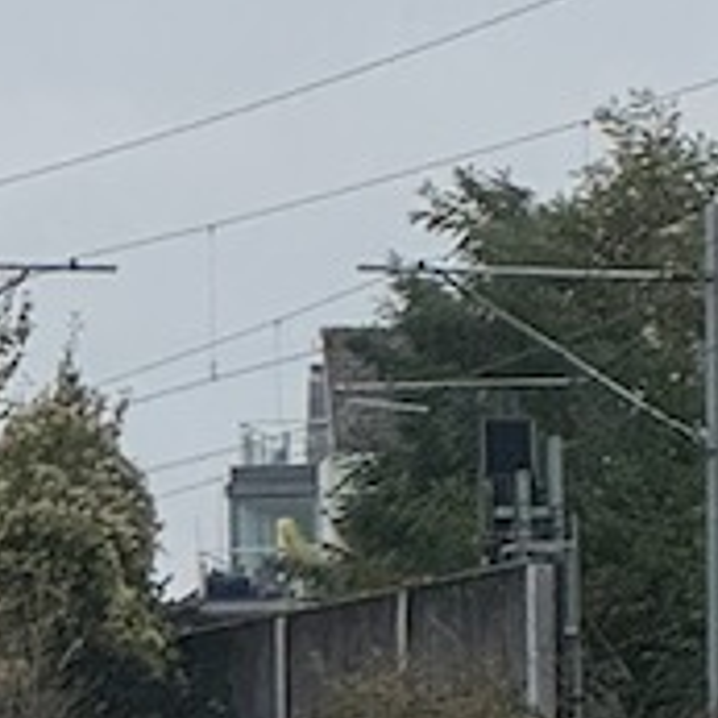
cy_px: 1249
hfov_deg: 3.5
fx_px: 11851
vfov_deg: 3.5
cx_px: -502
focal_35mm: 505
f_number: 2.8
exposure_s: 1/99
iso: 125
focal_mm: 9
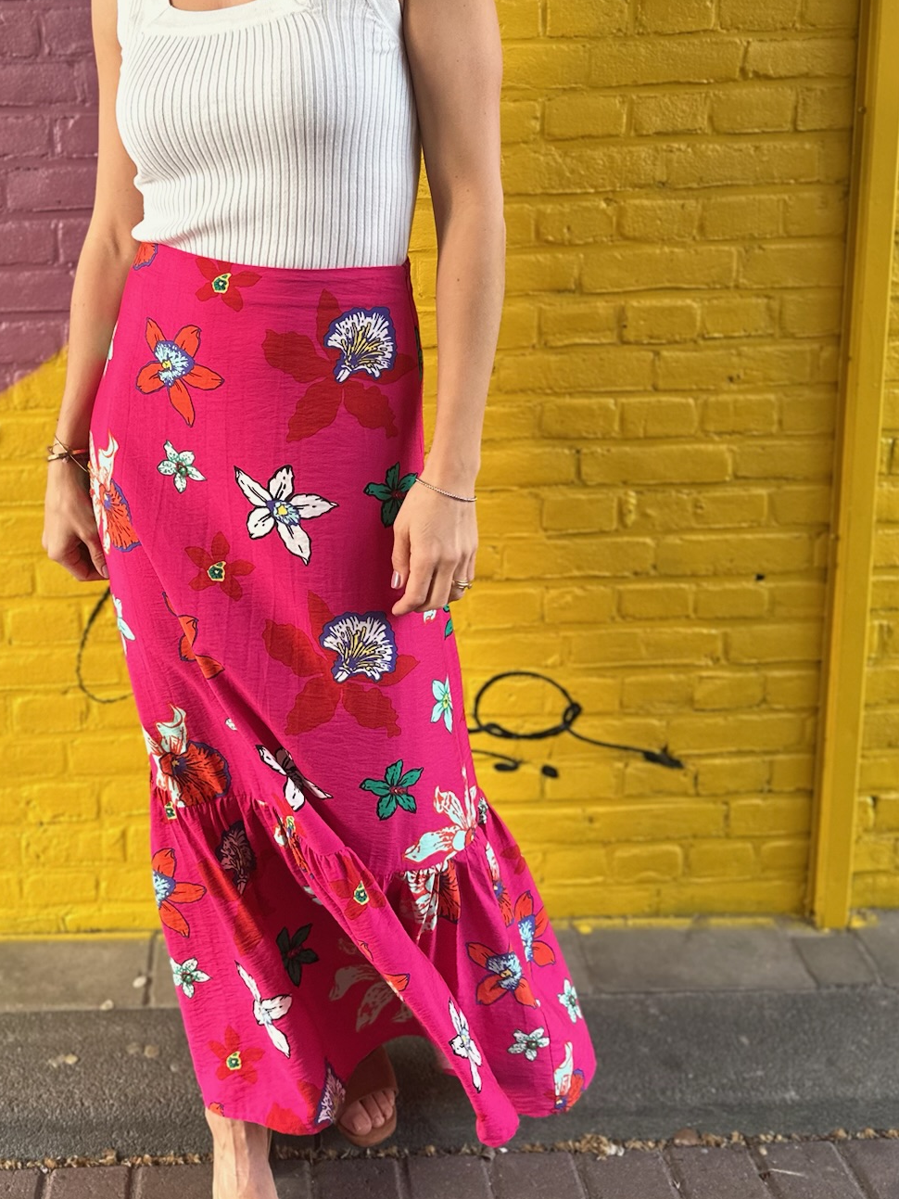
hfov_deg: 37.3
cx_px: 292
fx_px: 1316
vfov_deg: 47.7
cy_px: 351
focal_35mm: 38
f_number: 1.78
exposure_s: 1/121
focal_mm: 6.86
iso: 160
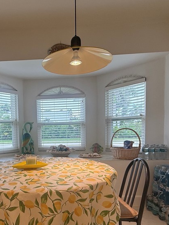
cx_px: 44
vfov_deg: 66.2
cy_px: 141
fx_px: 169
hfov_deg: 51.1
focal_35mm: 26
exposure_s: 1/120
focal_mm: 2.22
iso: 64
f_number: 2.2
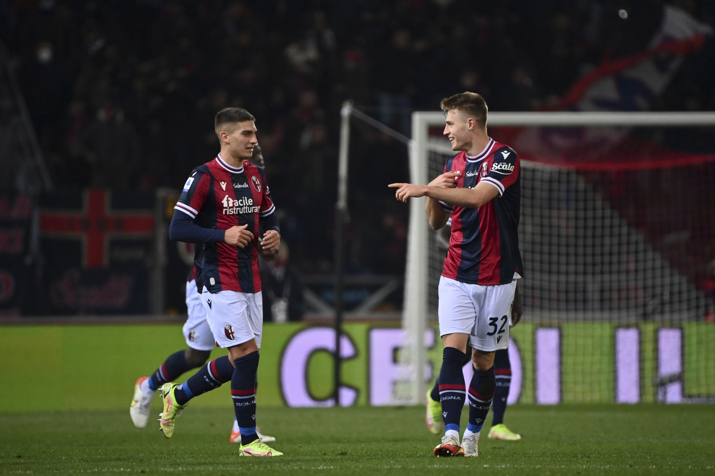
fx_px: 11121
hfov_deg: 3.7
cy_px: 238
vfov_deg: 2.5
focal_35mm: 560
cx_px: 358
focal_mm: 560
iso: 3200
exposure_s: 1/1000
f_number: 5.6
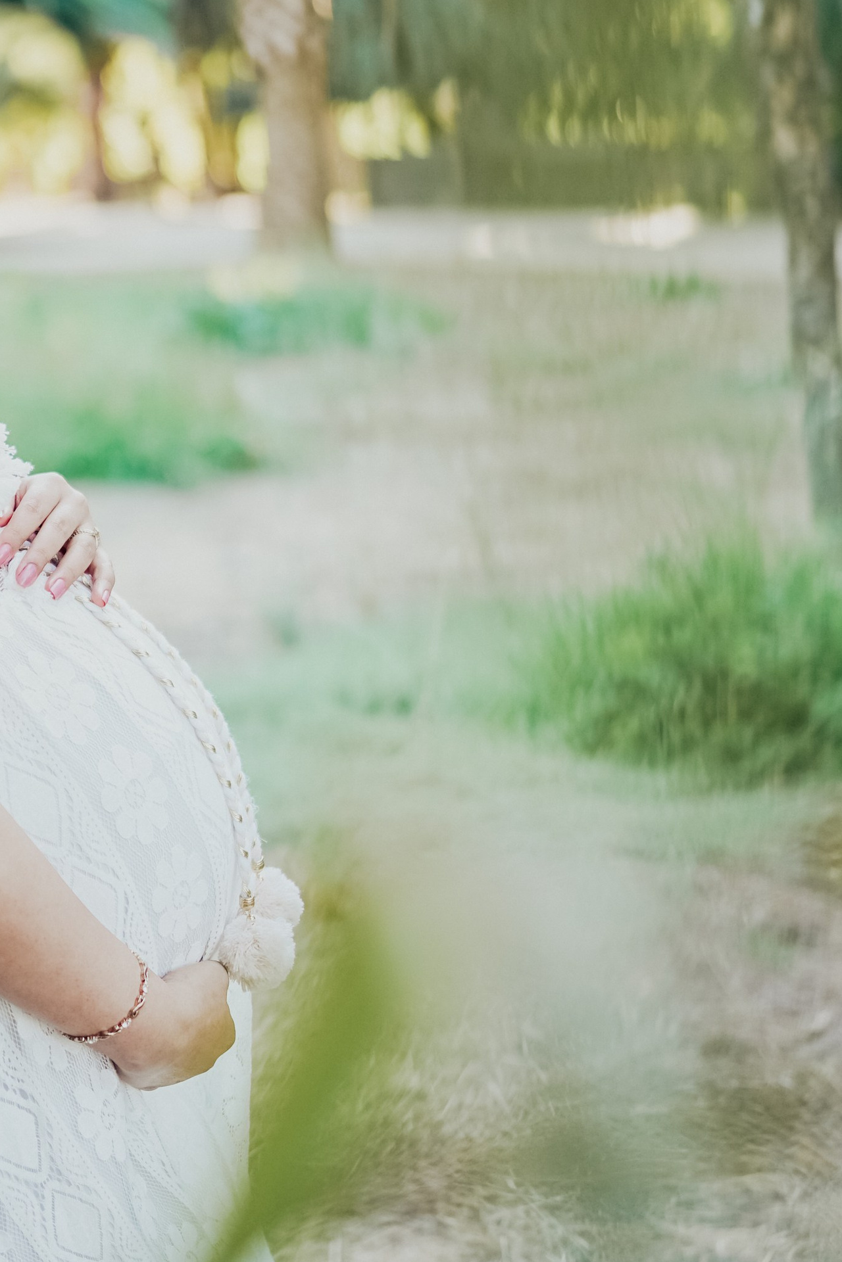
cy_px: 404
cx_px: 17
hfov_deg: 19.0
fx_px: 2456
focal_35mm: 70
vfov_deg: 28.6
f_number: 1.4
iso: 100
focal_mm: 35
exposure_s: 1/320
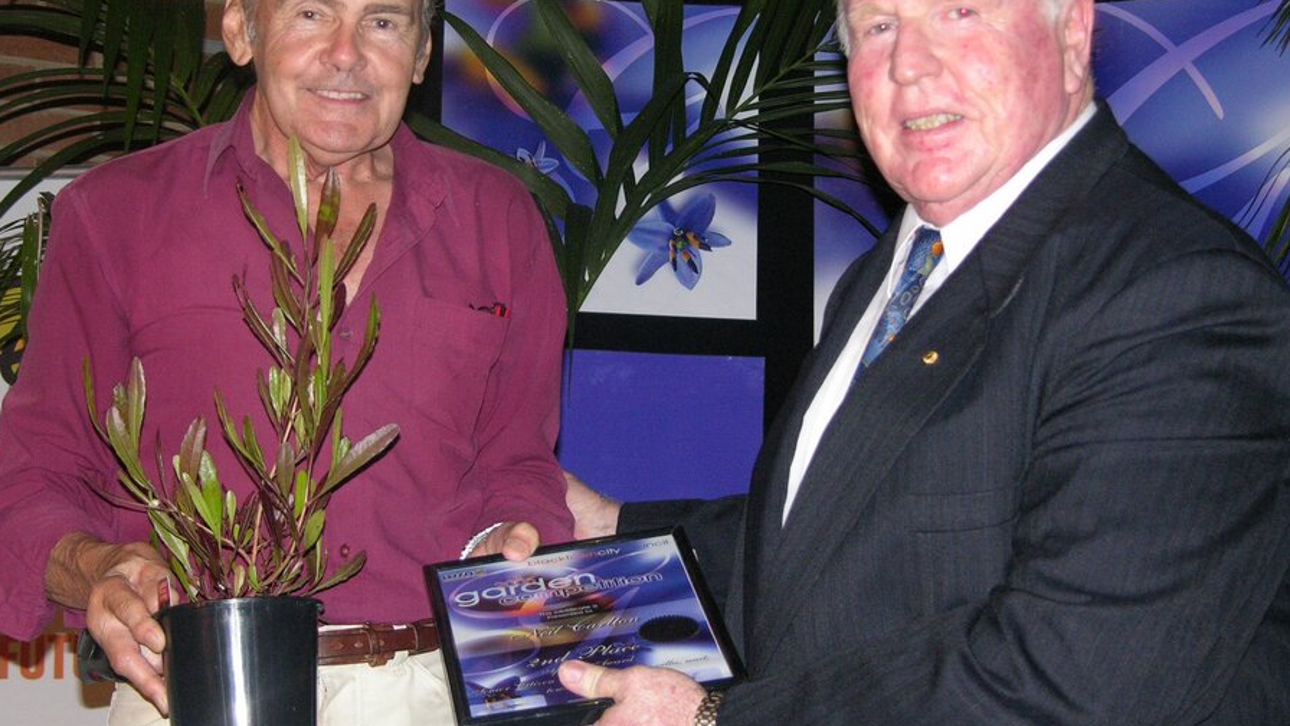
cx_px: 610
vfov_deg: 13.4
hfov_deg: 23.7
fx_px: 3079
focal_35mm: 90
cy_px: 305
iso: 200
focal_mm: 18.8
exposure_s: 1/120
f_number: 3.3
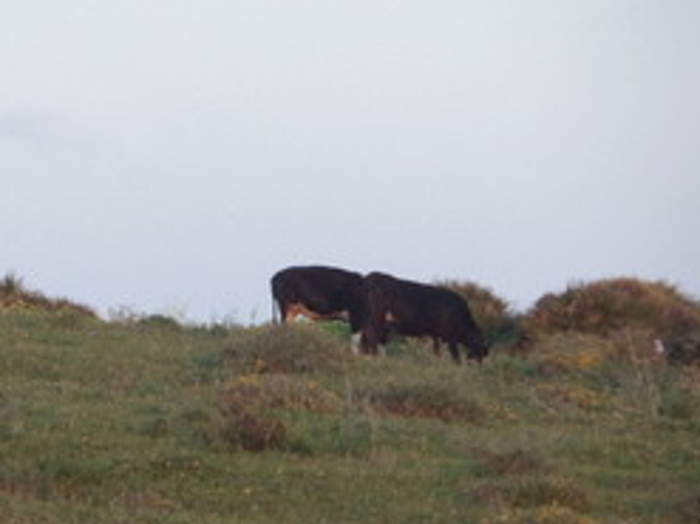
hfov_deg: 3.2
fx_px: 12511
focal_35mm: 619
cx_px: 65
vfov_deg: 2.4
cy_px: 347
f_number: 5
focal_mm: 49.7
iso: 200
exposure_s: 1/90
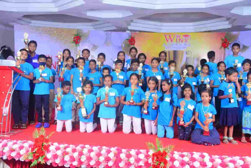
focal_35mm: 39
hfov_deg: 49.5
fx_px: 272
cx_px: 126
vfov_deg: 34.2
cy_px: 84
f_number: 6.3
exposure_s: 1/125
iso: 200
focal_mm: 26
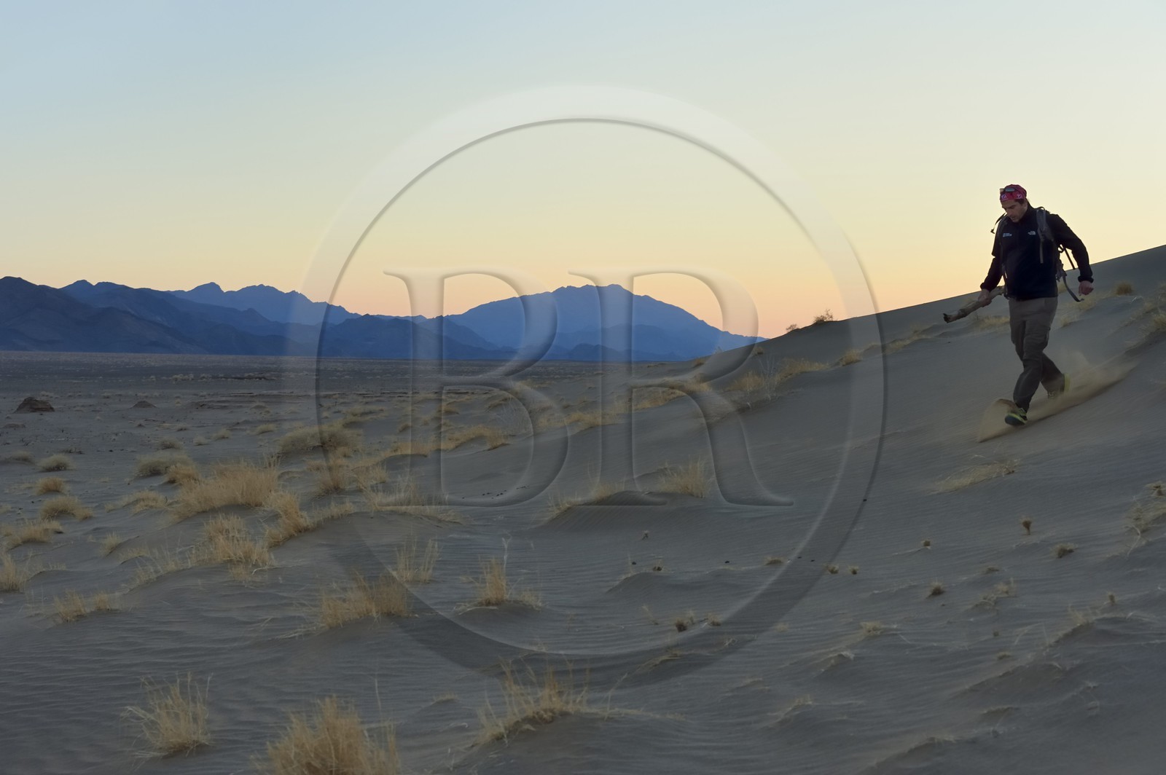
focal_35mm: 70
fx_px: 2265
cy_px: 388
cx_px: 583
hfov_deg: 28.9
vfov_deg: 19.4
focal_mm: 70
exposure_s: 1/160
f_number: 9
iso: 400
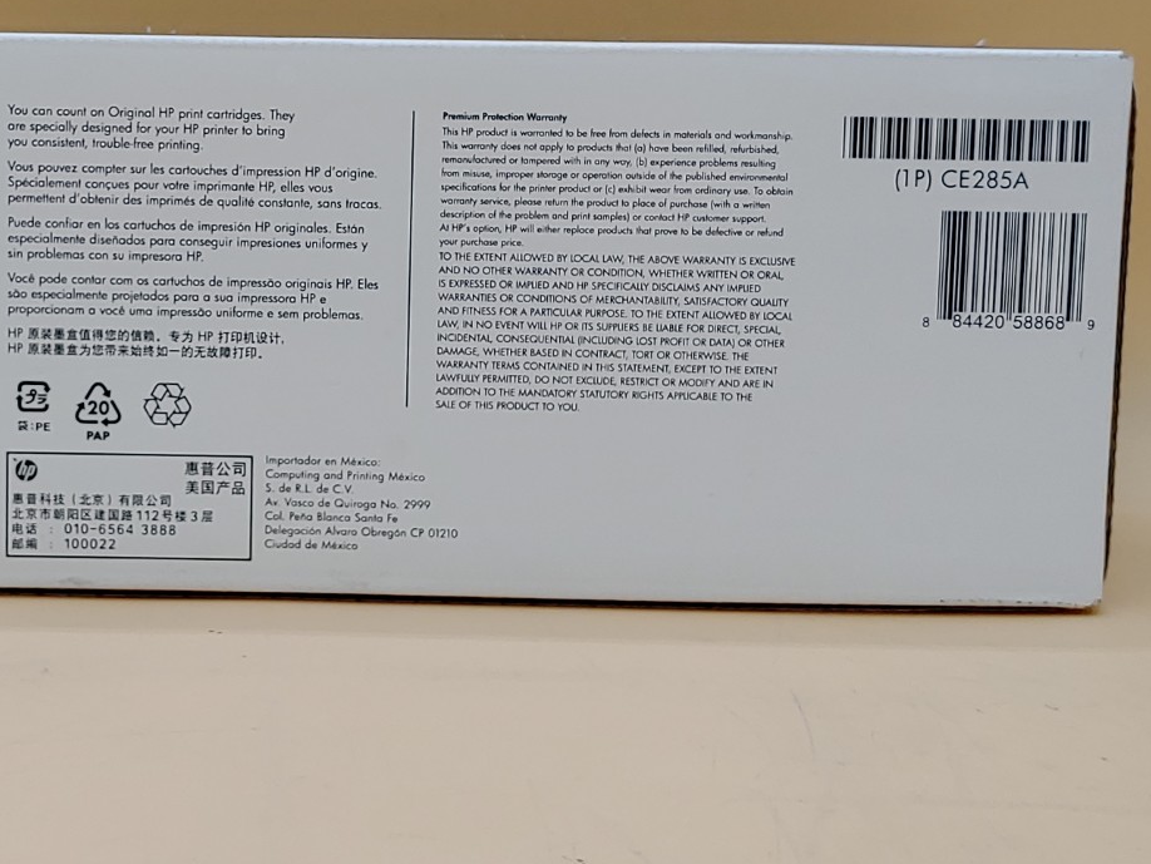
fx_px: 2295
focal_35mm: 69
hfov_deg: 27.8
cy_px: 360
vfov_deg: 21.3
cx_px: 291
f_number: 1.8
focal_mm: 4.36
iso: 50
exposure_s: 1/138
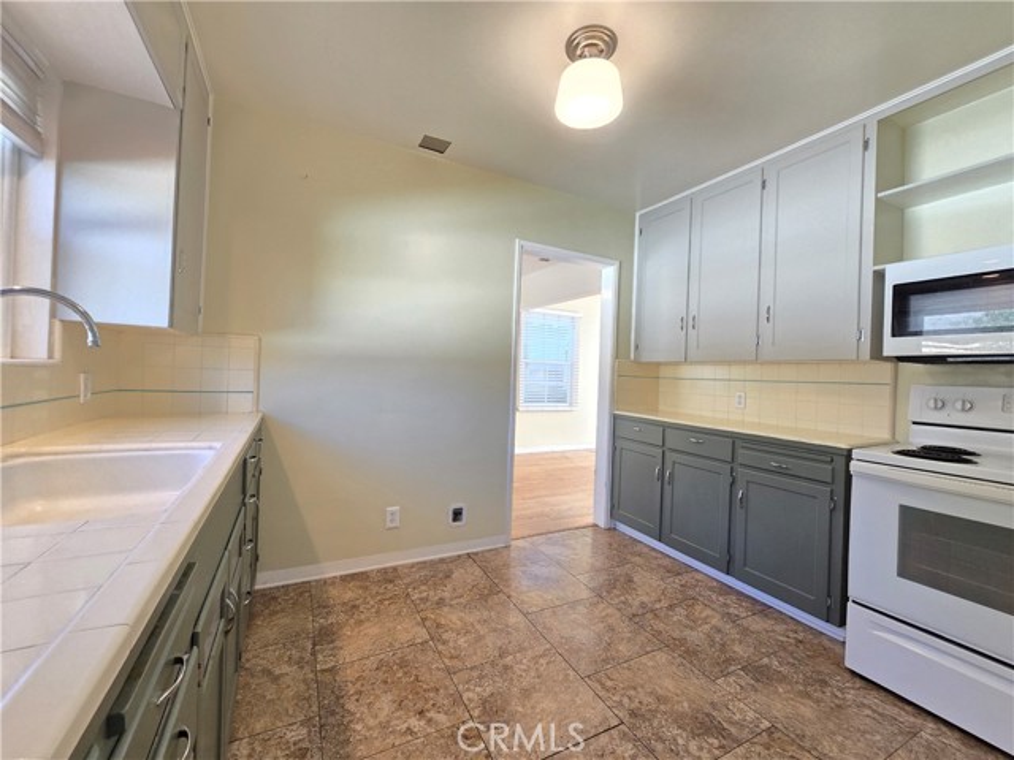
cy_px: 380
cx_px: 507
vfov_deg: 89.9
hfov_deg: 106.2
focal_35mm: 13
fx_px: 381
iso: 125
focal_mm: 2.2
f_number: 2.2
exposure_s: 1/60
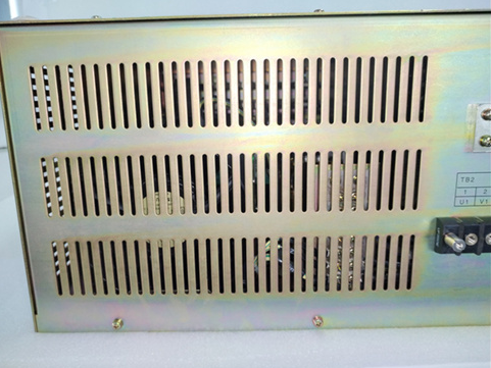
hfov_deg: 65.3
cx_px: 237
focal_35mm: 27
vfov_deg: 51.4
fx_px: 383
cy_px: 181
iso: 320
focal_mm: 4.75
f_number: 1.8
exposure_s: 1/33.3
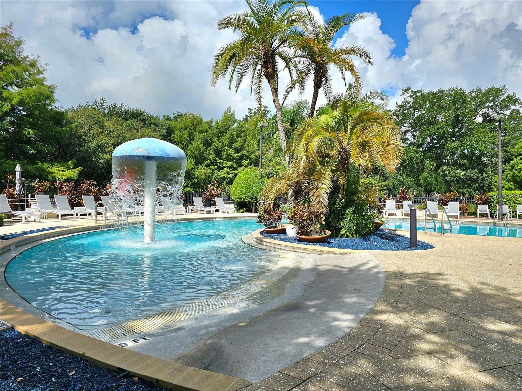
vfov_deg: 58.9
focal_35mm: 23
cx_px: 261
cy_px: 196
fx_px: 347
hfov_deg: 73.9
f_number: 1.7
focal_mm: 6.3
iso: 10
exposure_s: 1/1250
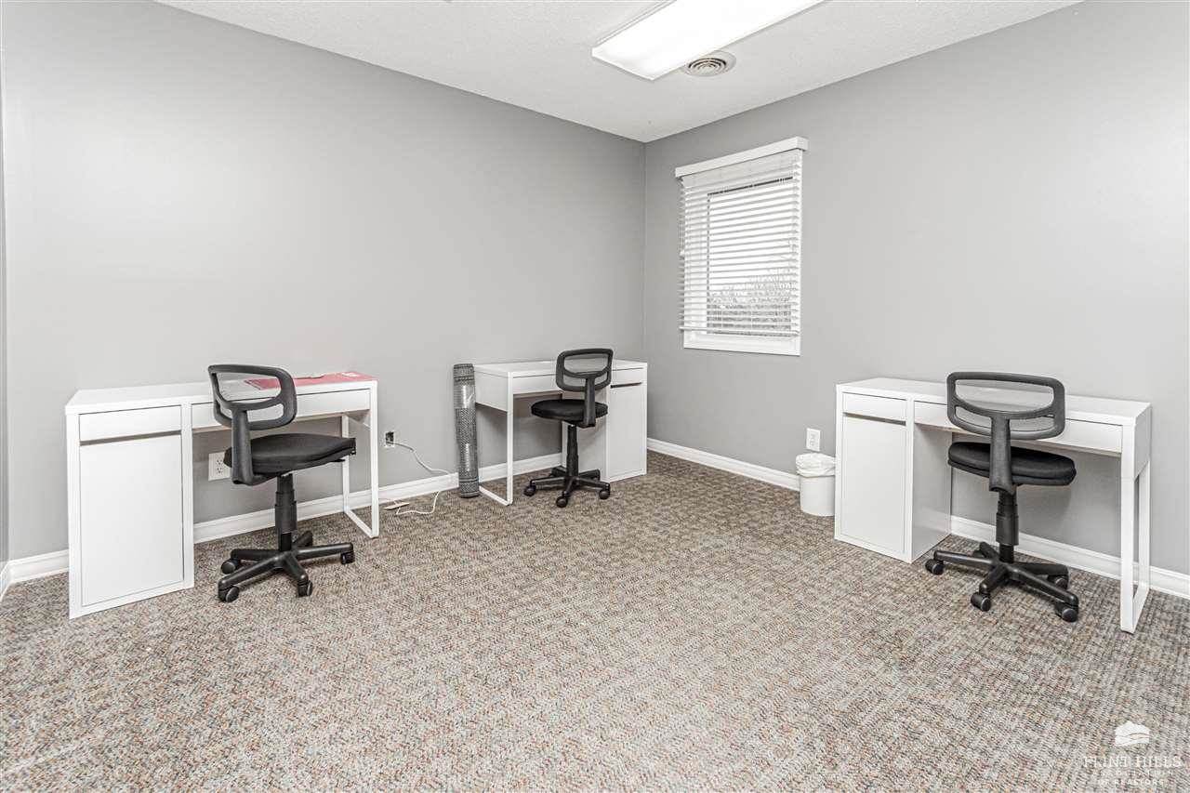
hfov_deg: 100.4
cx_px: 595
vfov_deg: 77.3
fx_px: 496
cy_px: 396
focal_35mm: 15
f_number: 10
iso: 900
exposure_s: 1/60
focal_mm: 10
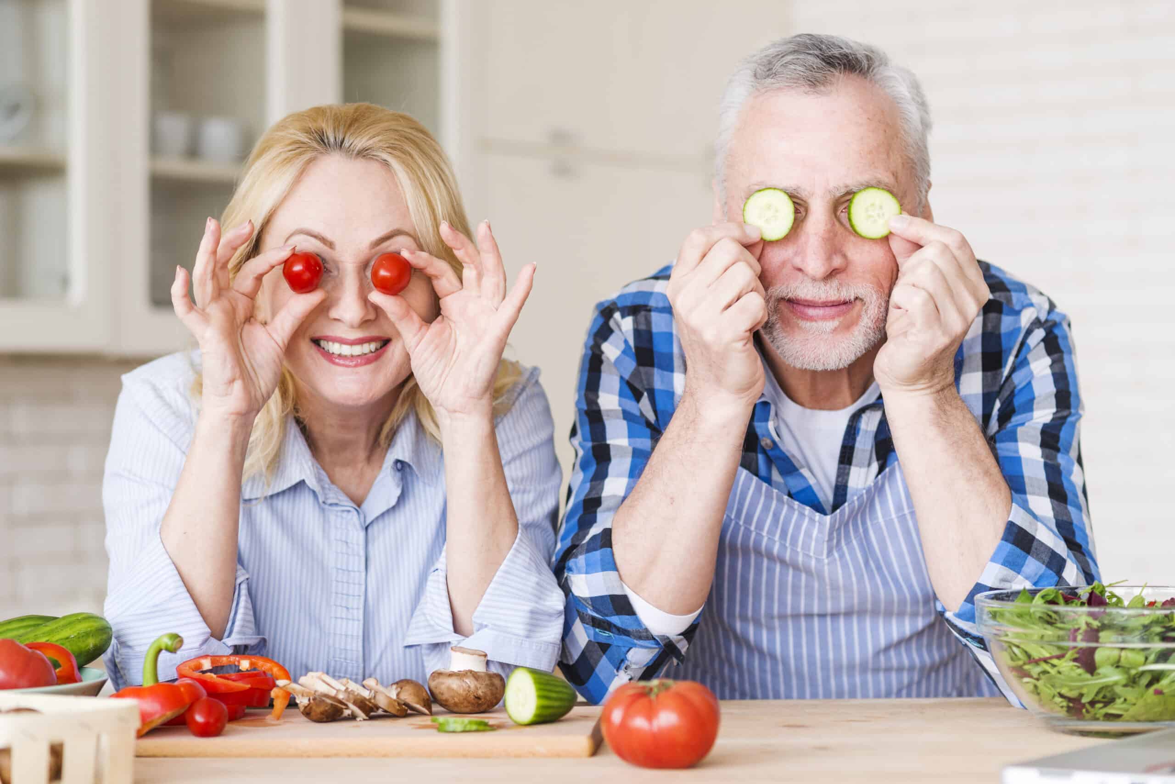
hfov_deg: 23.9
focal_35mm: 85
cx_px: 588
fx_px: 2775
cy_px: 392
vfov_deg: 16.1
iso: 250
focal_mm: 85
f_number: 3.2
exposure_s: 1/160
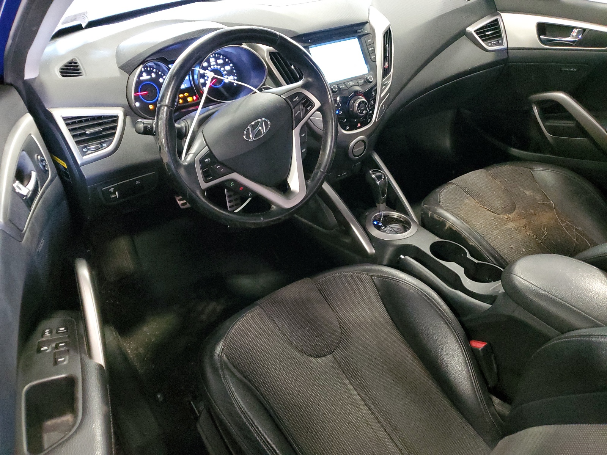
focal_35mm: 26
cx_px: 304
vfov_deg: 53.1
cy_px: 228
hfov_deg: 67.3
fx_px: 456
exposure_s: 1/15
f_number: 1.5
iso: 621
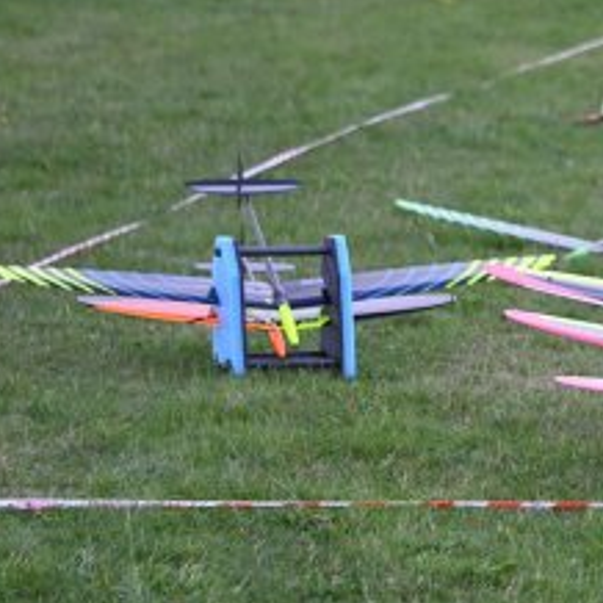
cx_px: 629
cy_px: 340
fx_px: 5164
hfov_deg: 6.7
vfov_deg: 6.7
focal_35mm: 262
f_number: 4.8
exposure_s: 1/2000
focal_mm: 135
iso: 1250
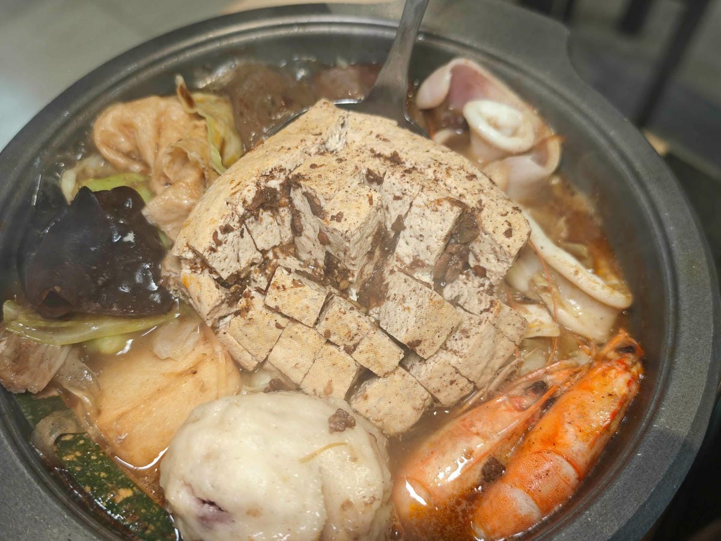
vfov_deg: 40.7
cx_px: 360
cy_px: 270
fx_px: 729
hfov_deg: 52.6
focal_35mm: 35
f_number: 2
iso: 200
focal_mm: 8.72
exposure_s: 1/120
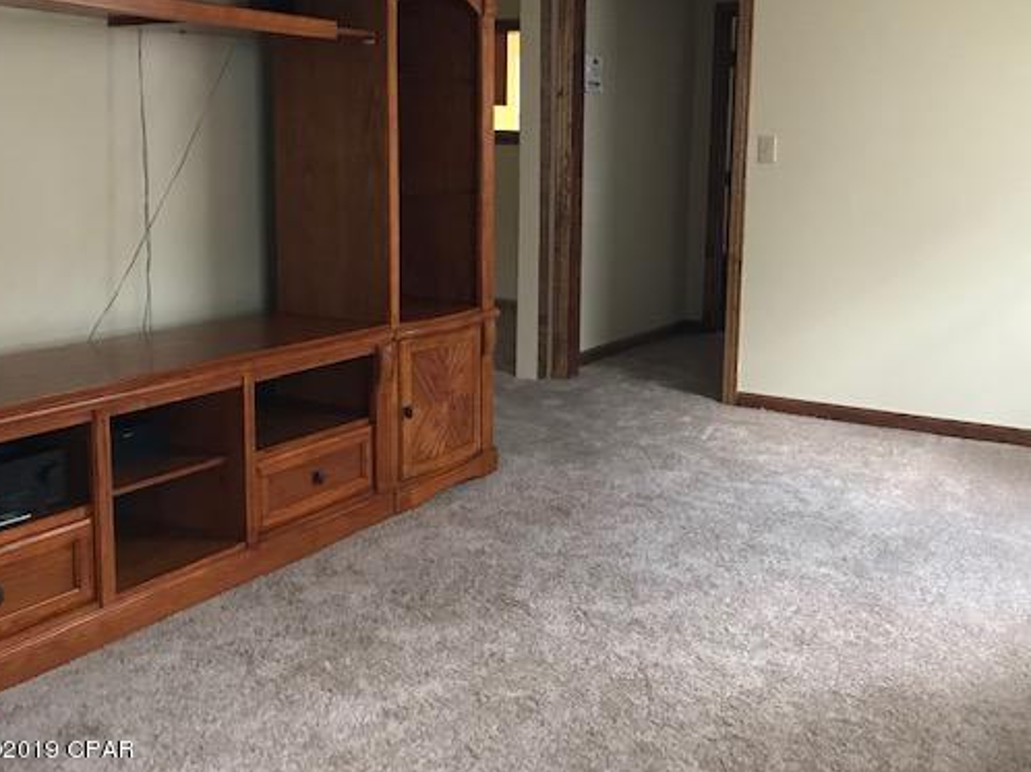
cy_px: 294
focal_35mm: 36
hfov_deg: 50.9
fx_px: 1072
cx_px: 634
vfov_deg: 39.4
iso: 100
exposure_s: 1/8
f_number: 1.8
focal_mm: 3.99
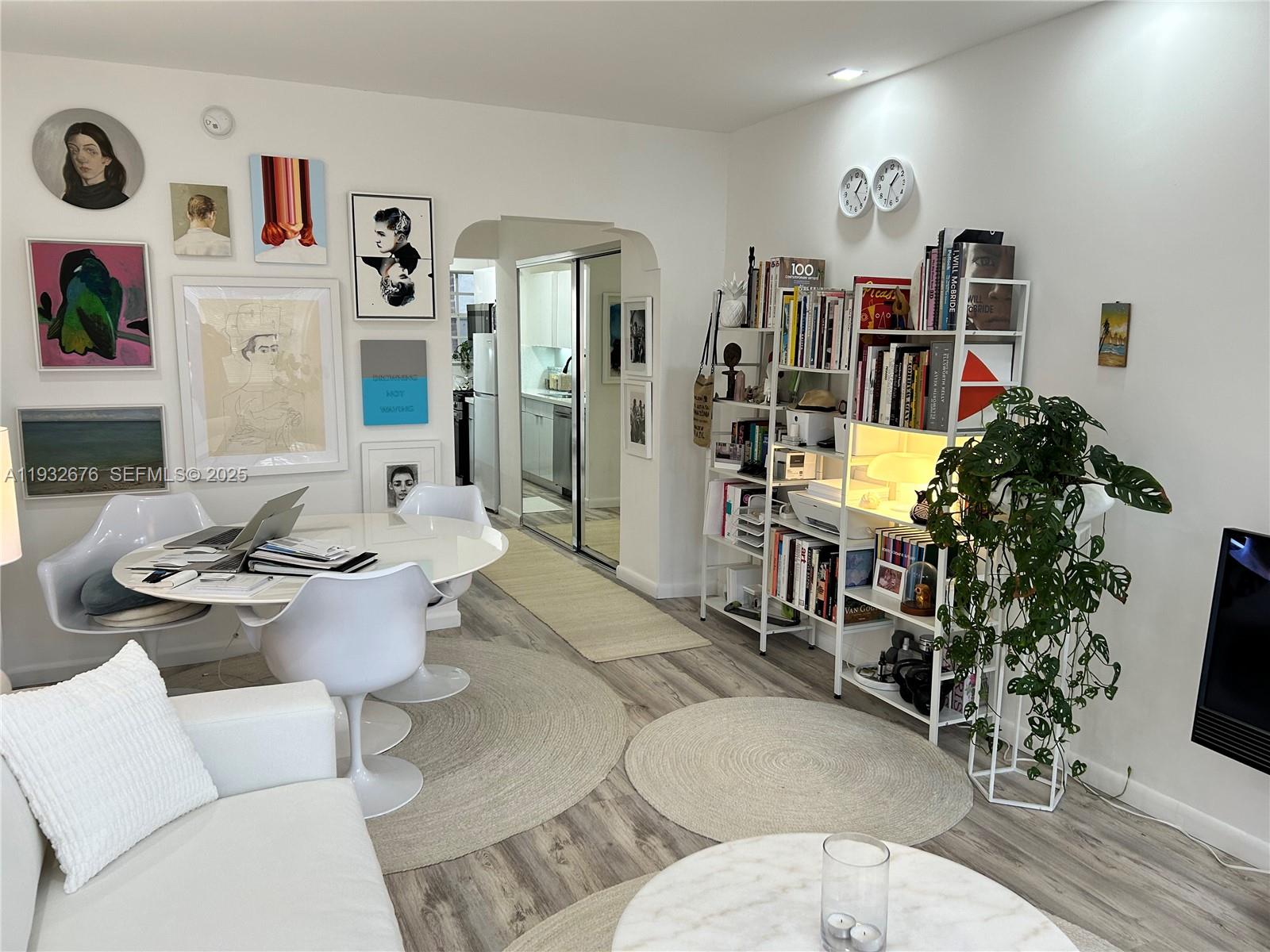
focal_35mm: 26
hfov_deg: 67.3
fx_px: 954
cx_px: 635
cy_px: 476
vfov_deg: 53.1
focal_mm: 5.7
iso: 100
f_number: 1.5
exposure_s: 1/120
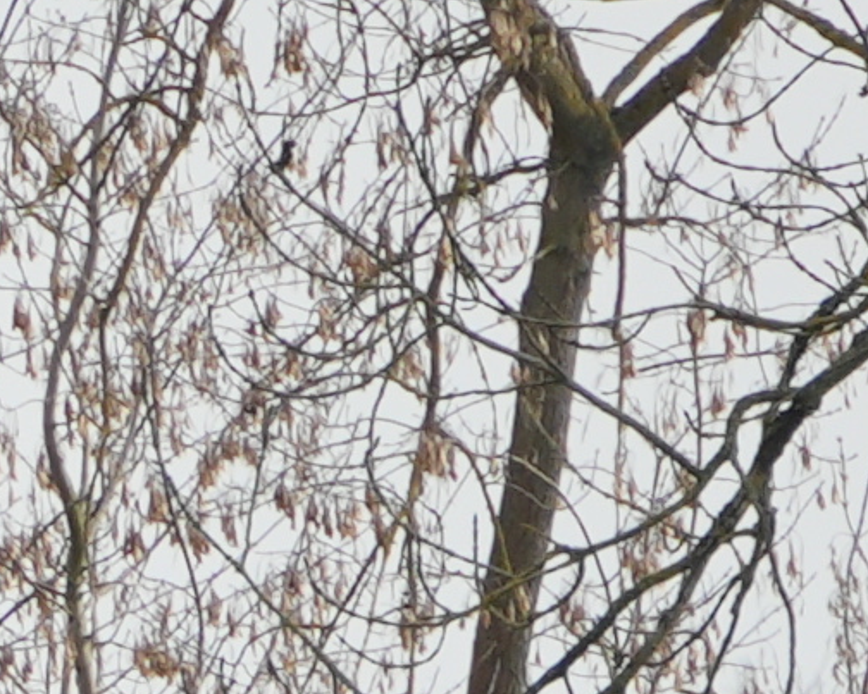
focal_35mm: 2421
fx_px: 62182
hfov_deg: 0.8
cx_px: -1400
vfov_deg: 0.6
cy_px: 2426
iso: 160
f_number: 6.3
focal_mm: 188
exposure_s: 1/320
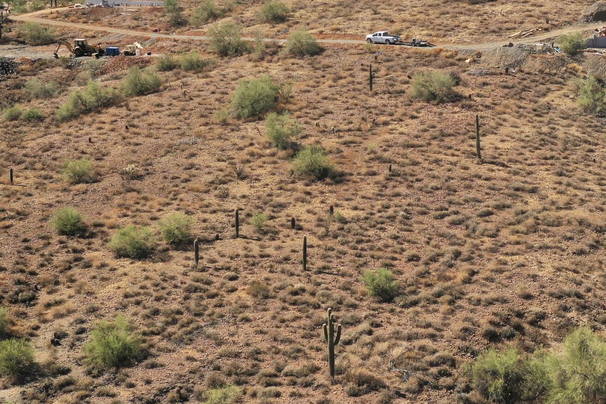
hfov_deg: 31.1
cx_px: 426
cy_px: 143
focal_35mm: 64
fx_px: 1077
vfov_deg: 21.2
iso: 100
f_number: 5
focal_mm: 10.26
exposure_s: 1/320
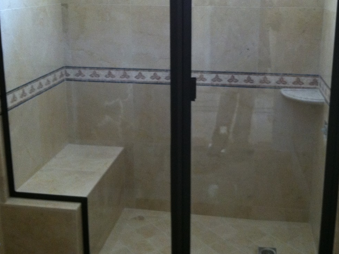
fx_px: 469
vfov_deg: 30.0
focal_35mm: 48
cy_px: 85
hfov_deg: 39.6
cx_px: 192
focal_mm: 3.85
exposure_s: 1/17
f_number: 2.8
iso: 250
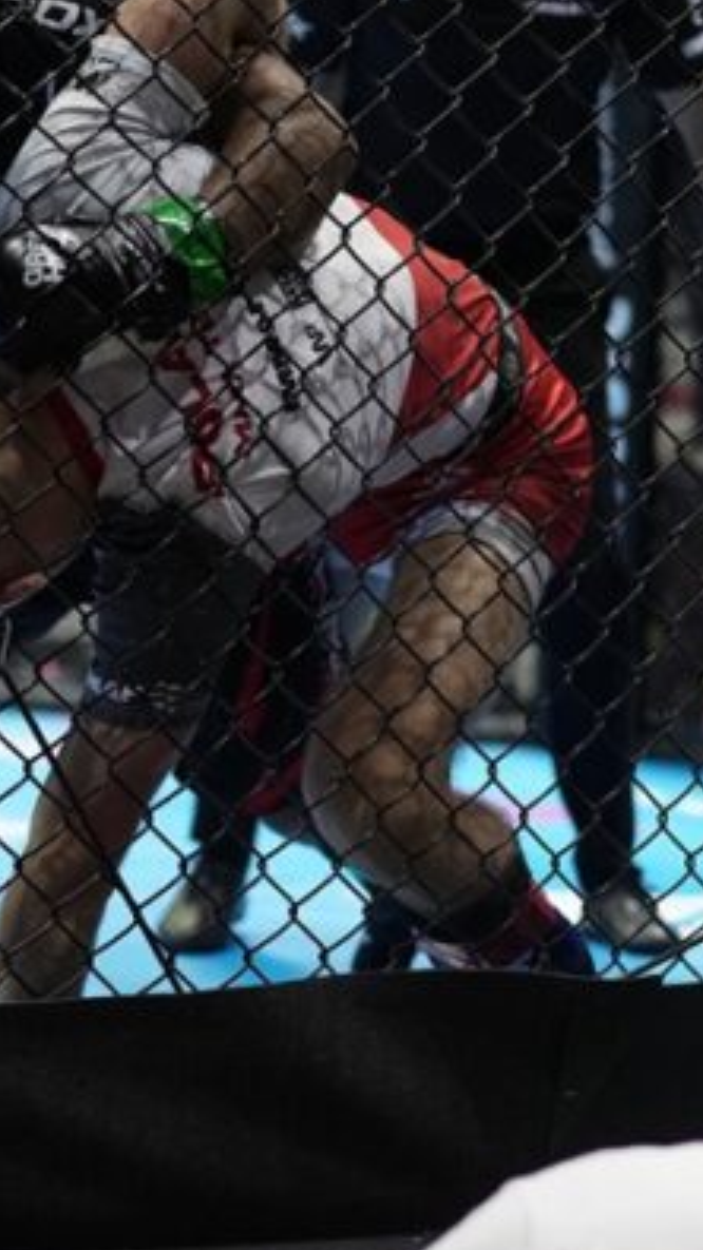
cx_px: 225
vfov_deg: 22.5
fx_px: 3150
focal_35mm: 95
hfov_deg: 12.7
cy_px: 657
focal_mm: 35
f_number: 1.4
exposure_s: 1/1250
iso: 800
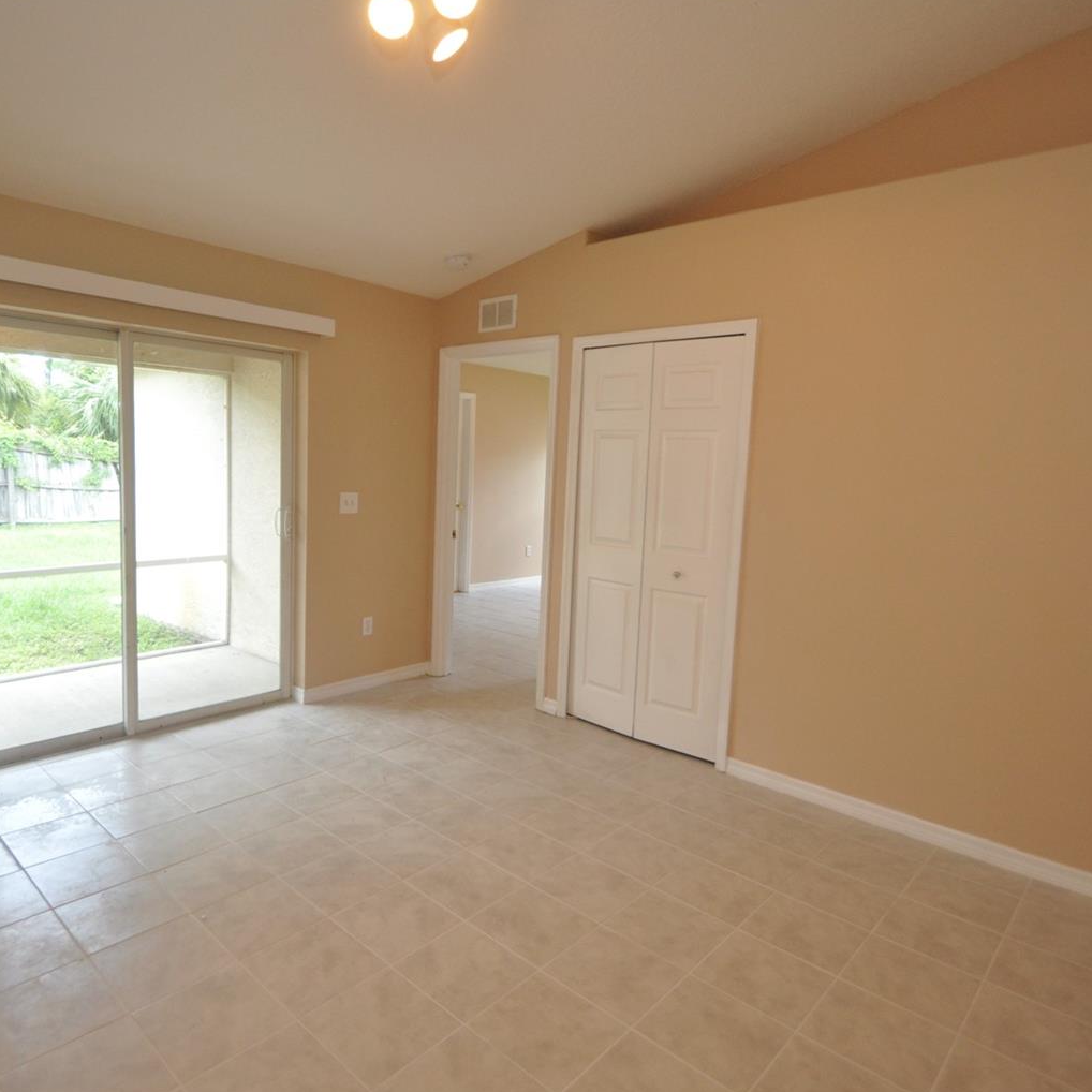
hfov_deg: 74.5
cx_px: 476
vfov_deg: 74.8
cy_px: 559
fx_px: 714
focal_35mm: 20
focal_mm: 10
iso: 640
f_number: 4
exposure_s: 1/60
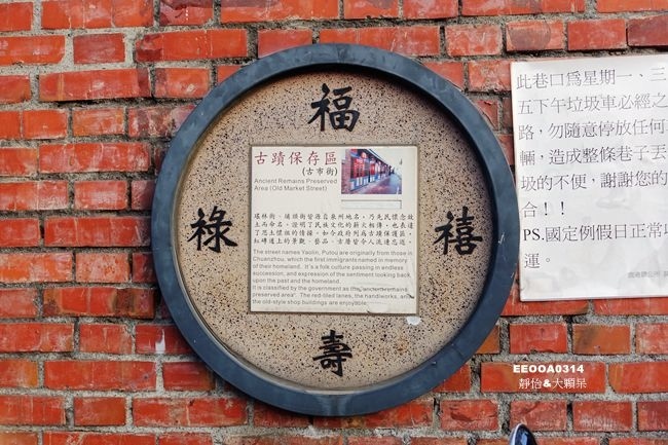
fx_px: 779
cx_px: 334
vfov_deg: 31.9
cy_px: 222
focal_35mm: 42
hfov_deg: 46.4
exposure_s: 1/80
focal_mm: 15.52
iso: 125
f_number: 4
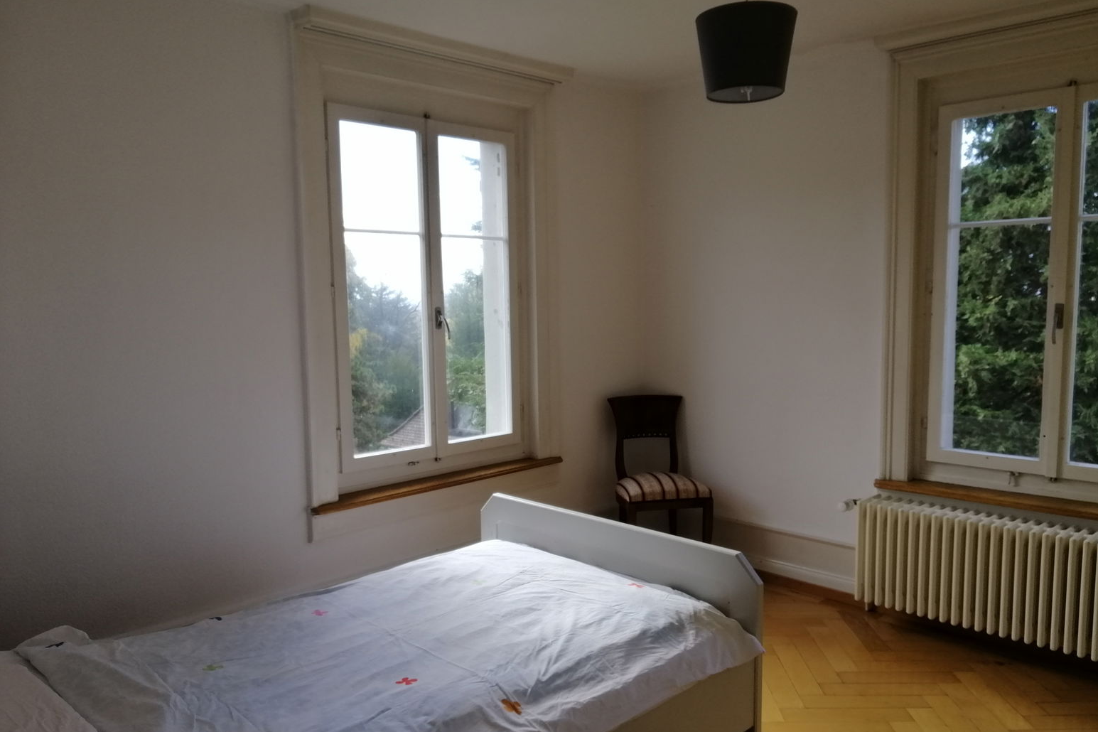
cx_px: 567
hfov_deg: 65.5
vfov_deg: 46.4
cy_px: 389
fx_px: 854
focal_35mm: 28
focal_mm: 3.81
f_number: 2.2
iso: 50
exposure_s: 1/177
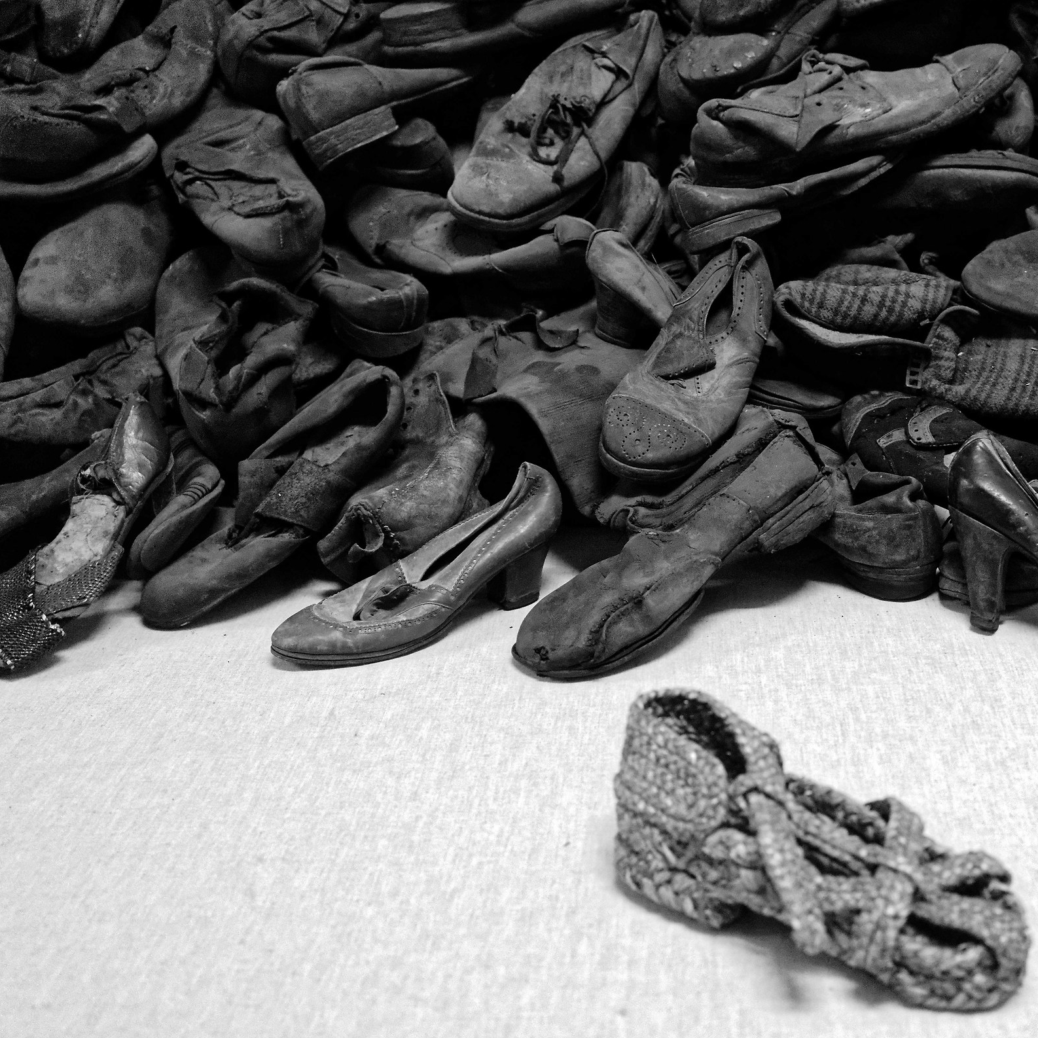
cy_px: 518
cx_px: 741
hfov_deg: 36.9
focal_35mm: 45
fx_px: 1527
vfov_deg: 37.6
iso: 6400
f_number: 4
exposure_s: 1/60
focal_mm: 35
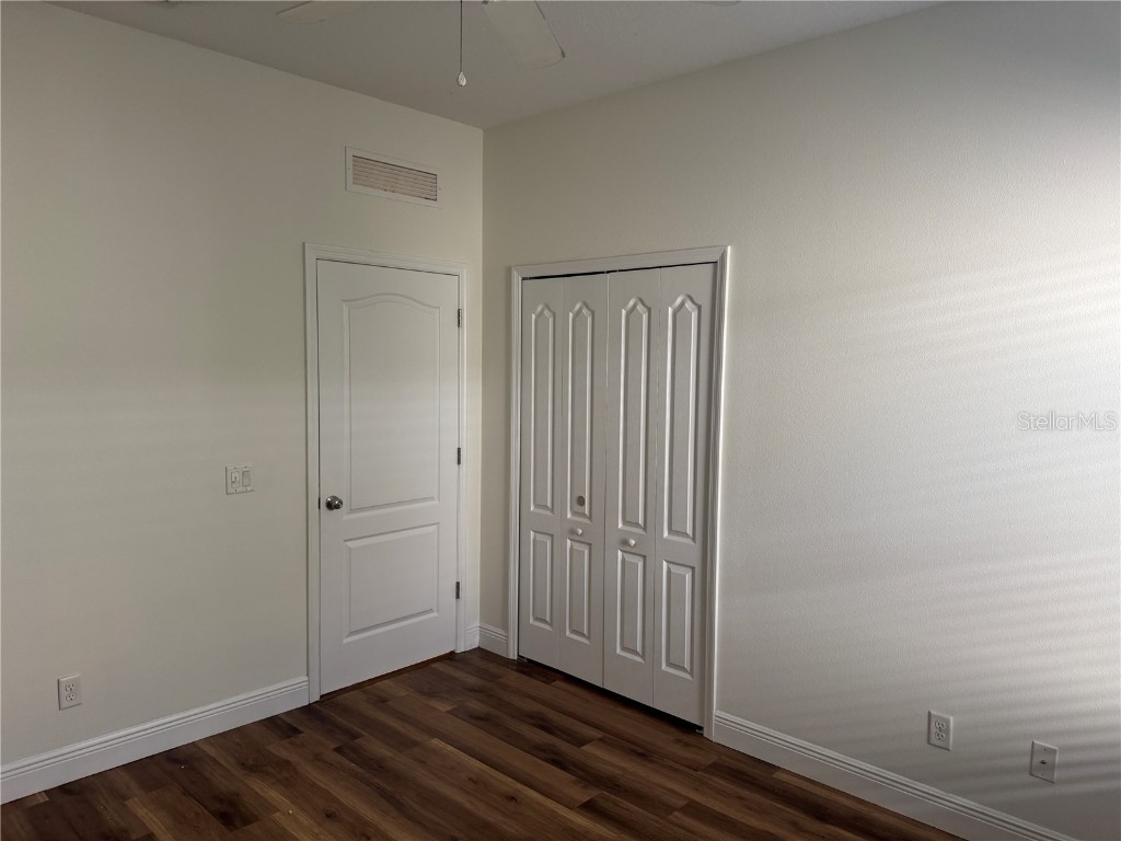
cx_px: 560
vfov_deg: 56.8
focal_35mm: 24
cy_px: 420
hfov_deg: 71.6
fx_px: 777
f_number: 1.78
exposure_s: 1/121
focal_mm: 6.76
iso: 200
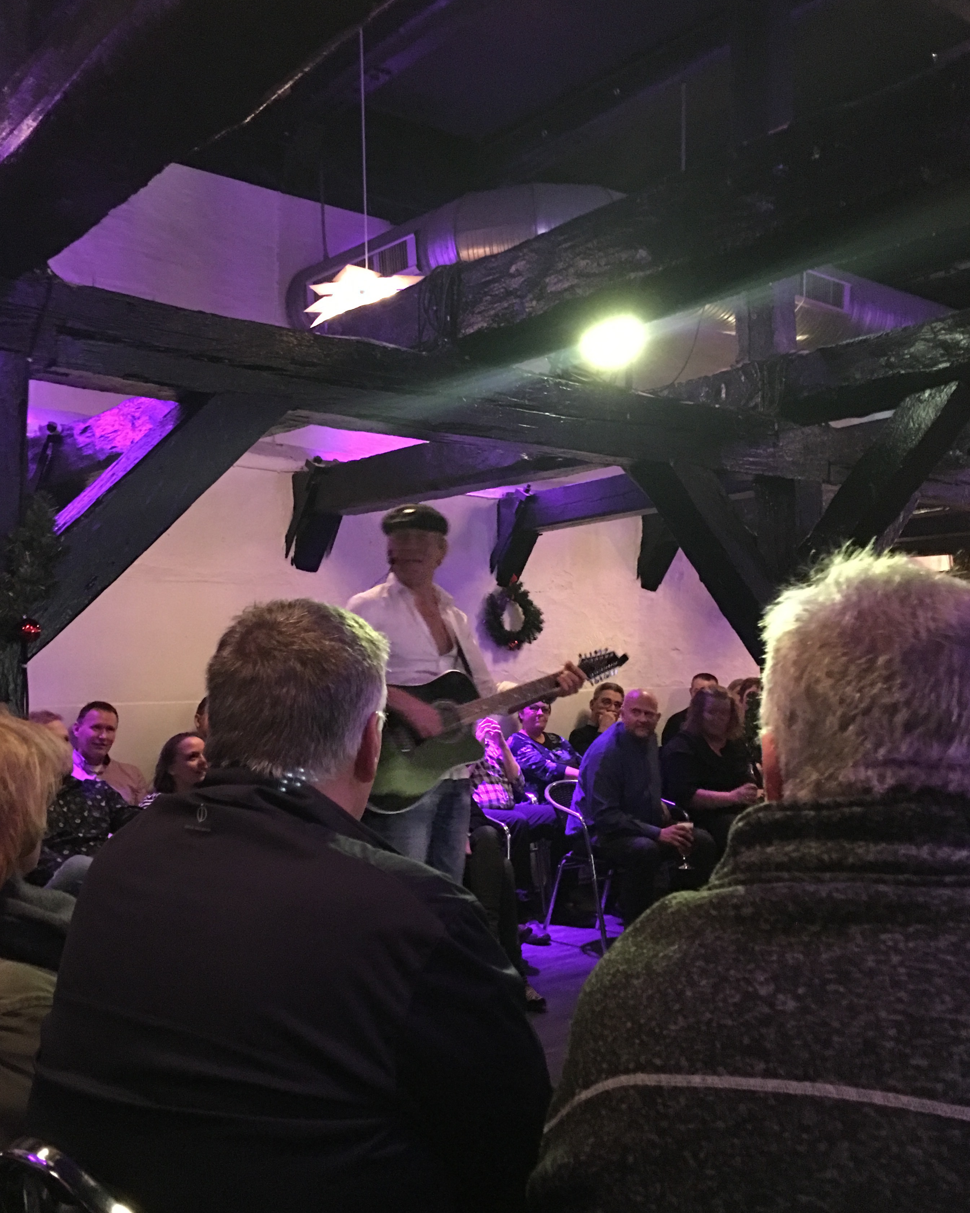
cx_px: 442
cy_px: 581
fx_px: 1220
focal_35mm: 34
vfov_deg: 52.8
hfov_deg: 43.3
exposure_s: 1/4
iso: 200
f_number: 2.2
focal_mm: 4.15
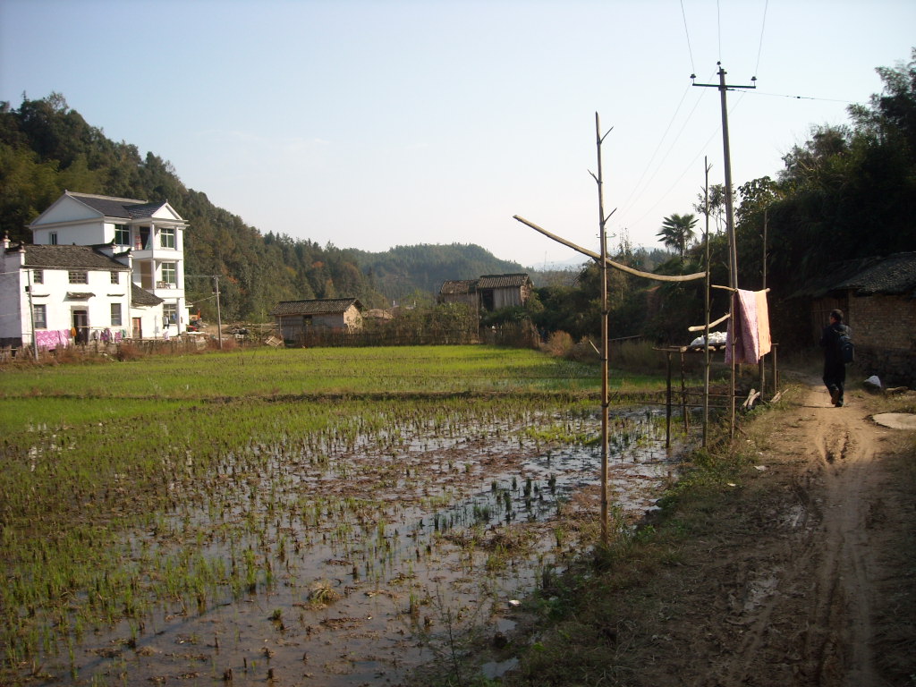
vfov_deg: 40.7
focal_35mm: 35
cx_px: 458
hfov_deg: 52.6
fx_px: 926
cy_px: 344
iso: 64
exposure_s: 1/209
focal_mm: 5.7
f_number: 5.6
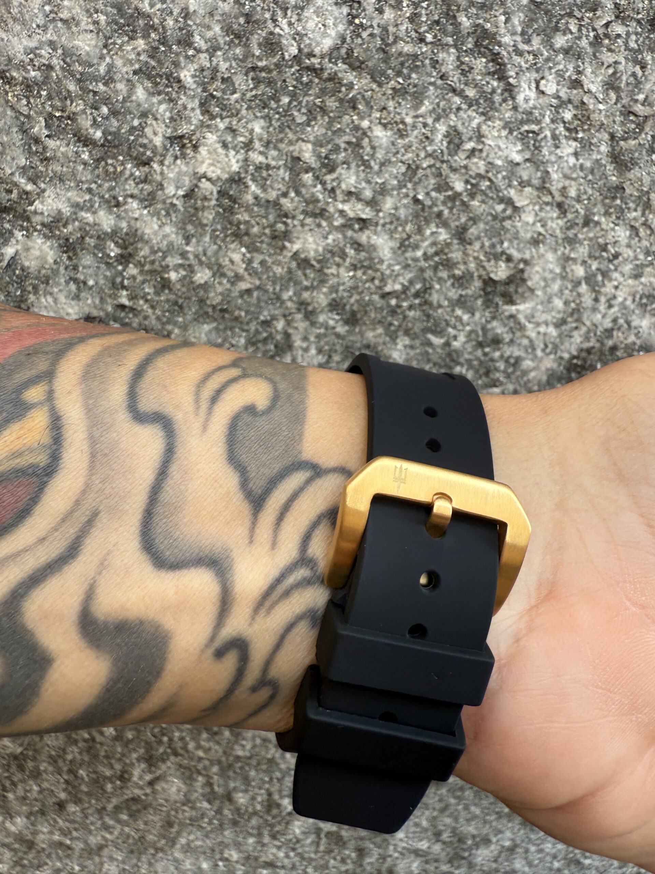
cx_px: 328
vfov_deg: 71.6
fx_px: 606
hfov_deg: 56.8
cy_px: 437
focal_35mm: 24
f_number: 2.2
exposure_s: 1/99
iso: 40
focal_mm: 2.22
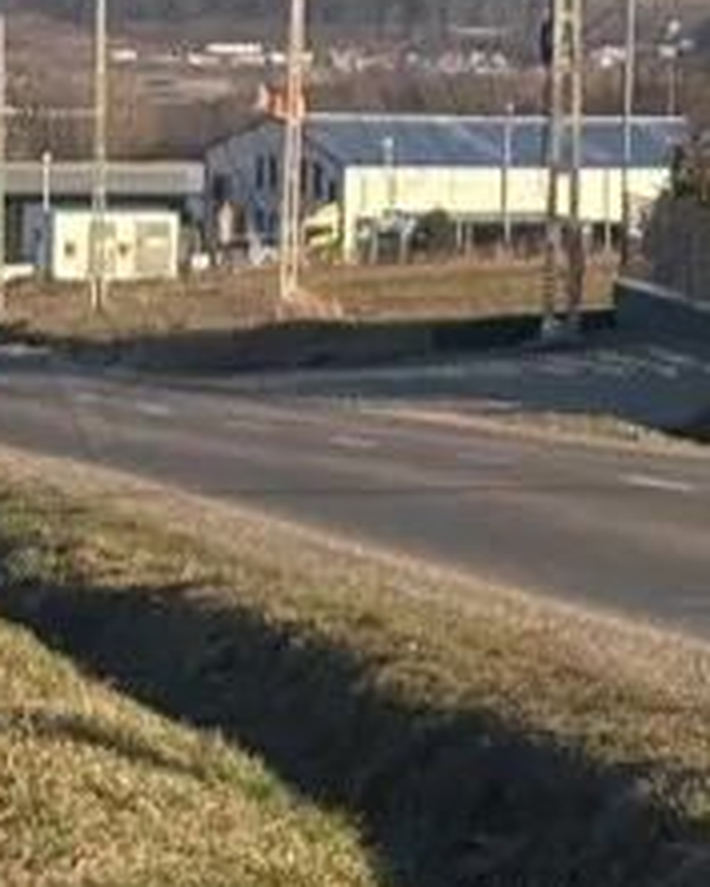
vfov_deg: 6.3
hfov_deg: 4.9
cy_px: 245
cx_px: 1757
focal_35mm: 306
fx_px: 8032
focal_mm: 5.96
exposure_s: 1/1695
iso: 40
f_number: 1.6
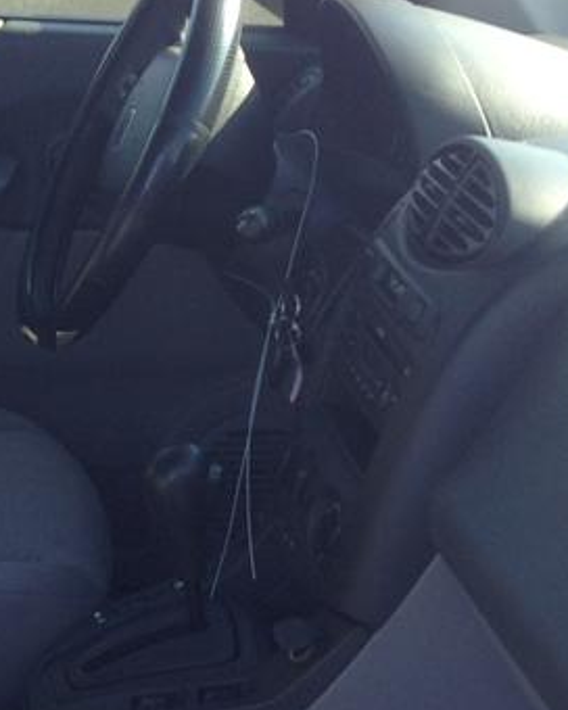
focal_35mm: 97
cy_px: 528
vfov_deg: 19.6
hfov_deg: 15.5
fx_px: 2038
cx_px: -44
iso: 50
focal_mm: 4.13
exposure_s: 1/147
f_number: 2.4
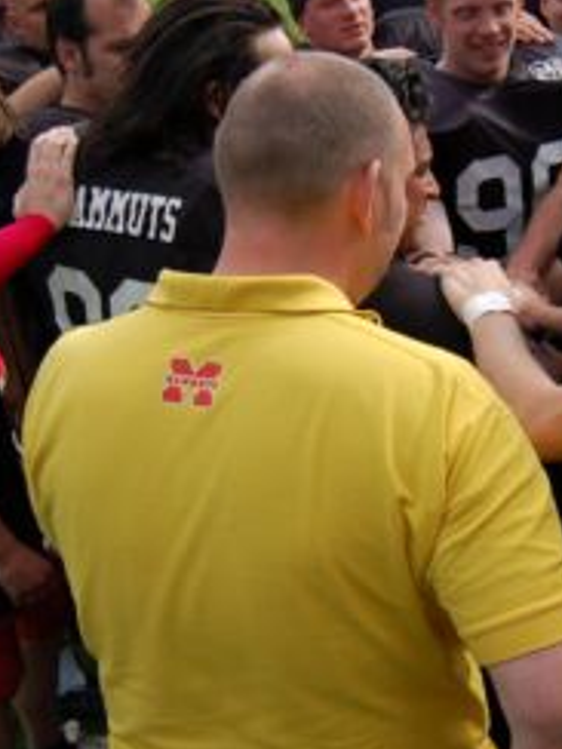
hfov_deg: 22.7
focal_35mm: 64
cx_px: 416
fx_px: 1385
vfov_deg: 30.3
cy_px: 384
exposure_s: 1/1000
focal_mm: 24
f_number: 4
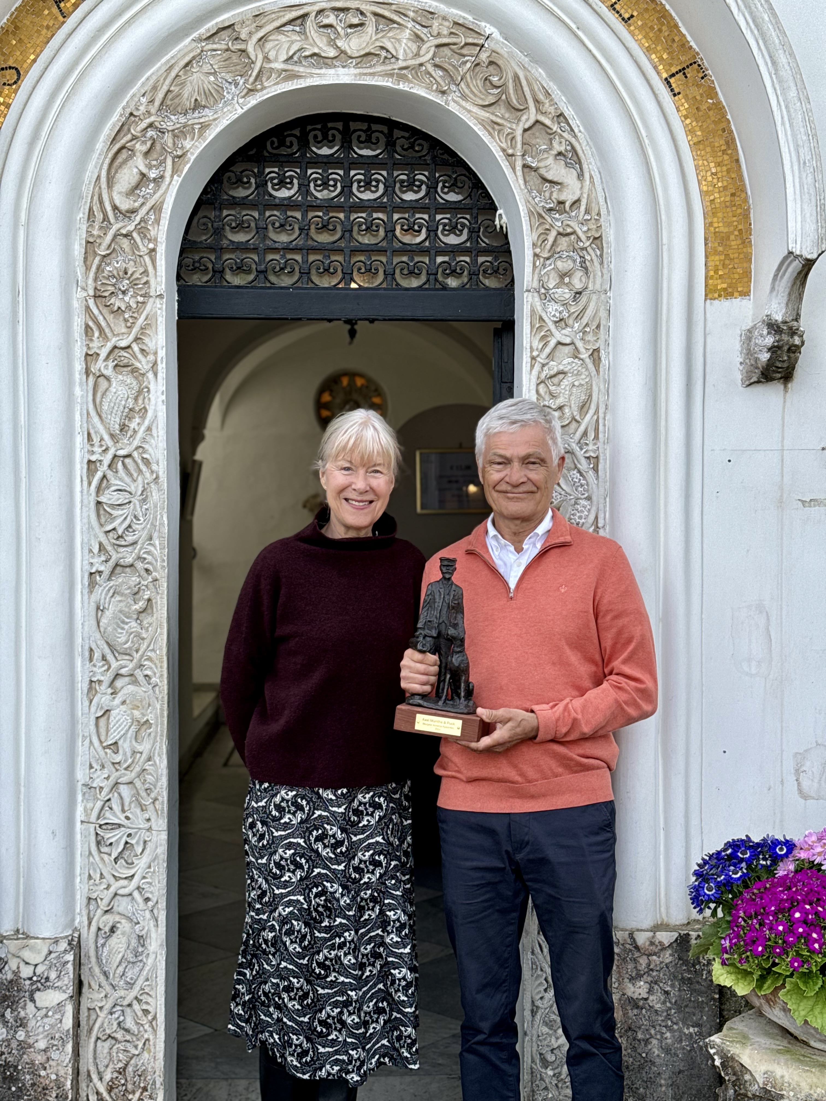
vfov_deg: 39.7
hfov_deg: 30.3
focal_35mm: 48
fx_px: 1527
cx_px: 413
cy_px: 550
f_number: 1.78
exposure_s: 1/588
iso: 64
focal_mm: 6.76
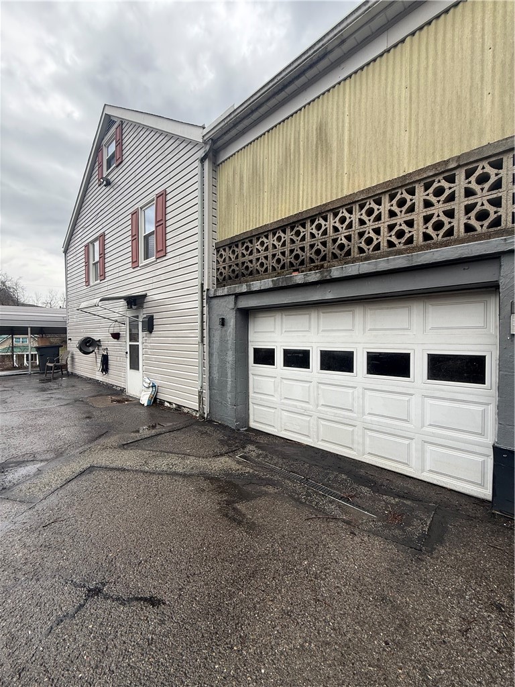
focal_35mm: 14
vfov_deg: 102.1
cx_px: 258
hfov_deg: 85.7
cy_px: 344
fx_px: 278
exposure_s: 1/301
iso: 50
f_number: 2.2
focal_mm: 2.22
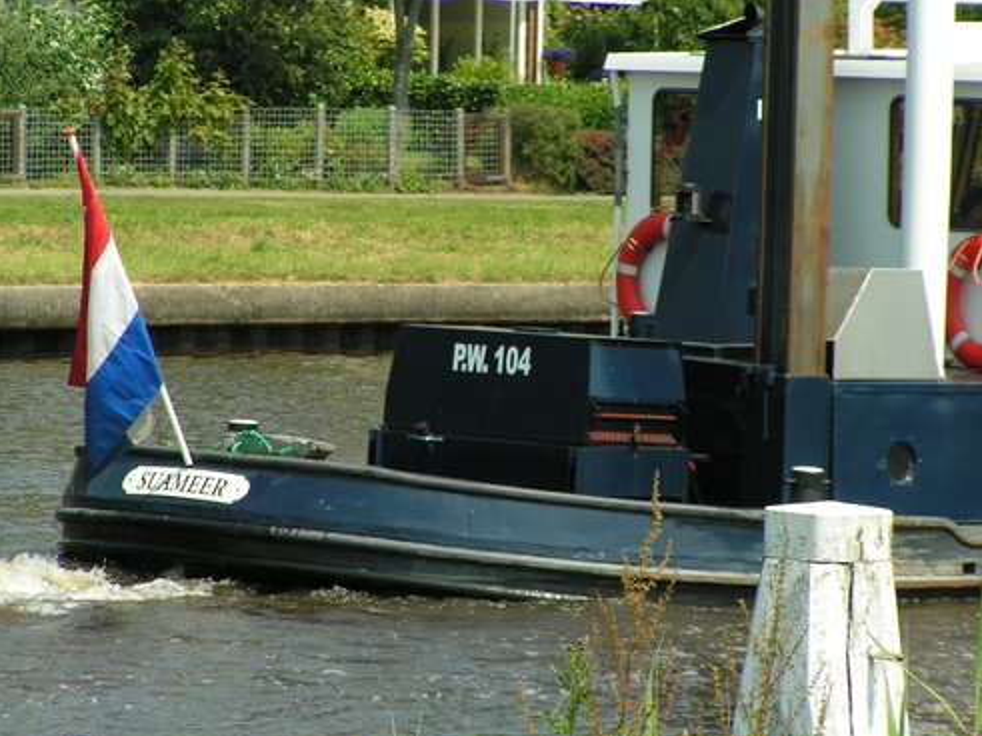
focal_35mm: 273
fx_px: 7743
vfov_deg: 5.4
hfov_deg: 7.3
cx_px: 489
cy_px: 369
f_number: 5.6
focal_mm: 41.4
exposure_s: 1/400
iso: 50
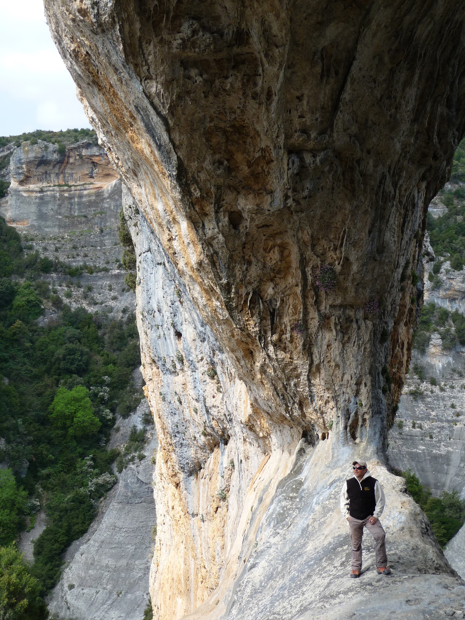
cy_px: 310
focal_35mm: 50
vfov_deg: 38.2
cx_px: 232
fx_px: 896
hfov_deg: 29.1
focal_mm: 8.5
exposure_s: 1/320
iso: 100
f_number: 4.2
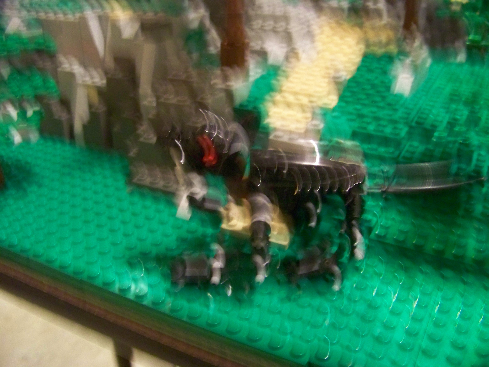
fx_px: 509
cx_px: 244
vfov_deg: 39.7
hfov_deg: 51.4
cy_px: 184
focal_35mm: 36
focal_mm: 5.85
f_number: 2.8
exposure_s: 1/2
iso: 400
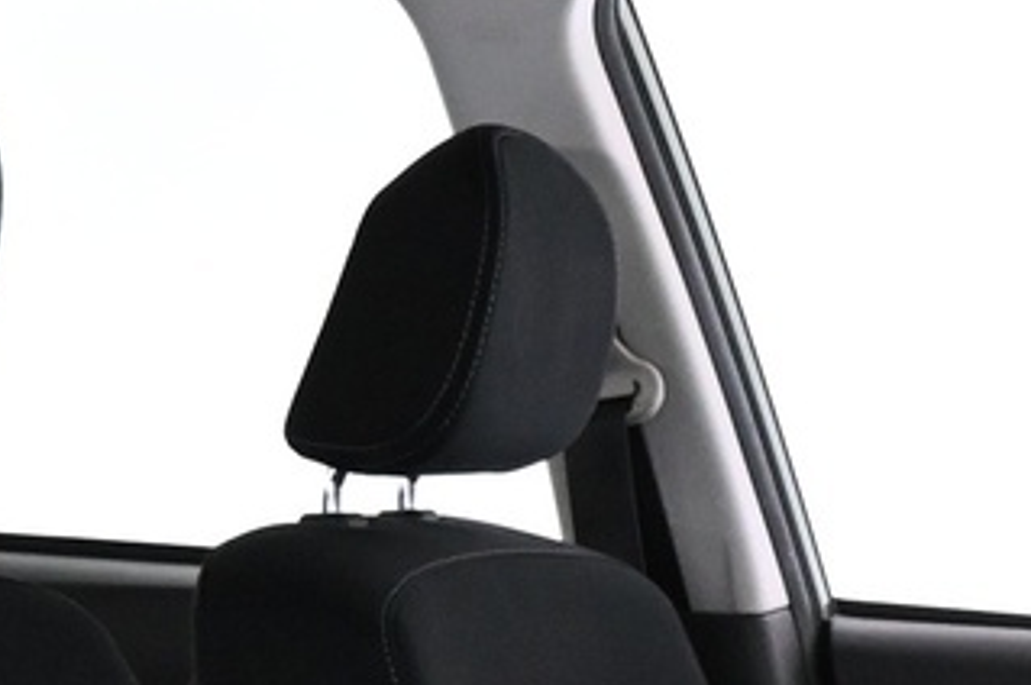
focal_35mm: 122
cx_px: 866
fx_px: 3490
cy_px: 1189
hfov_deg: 16.6
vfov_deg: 10.6
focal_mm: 16
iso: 3200
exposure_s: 1/60
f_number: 3.5
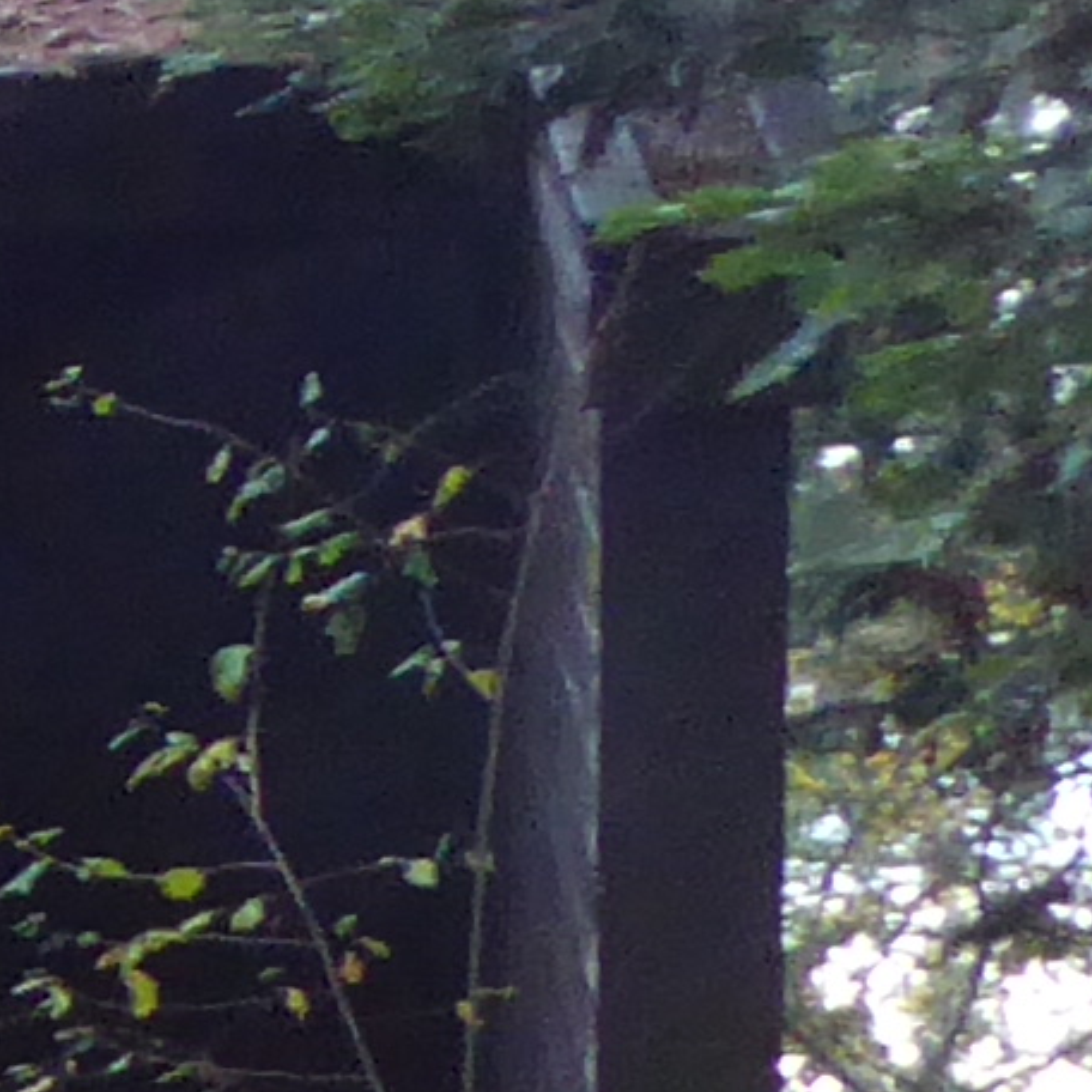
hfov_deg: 7.2
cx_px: -3168
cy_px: 1073
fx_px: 6638
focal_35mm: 186
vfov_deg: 9.3
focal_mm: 4.3
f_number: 3.3
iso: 400
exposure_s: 1/60
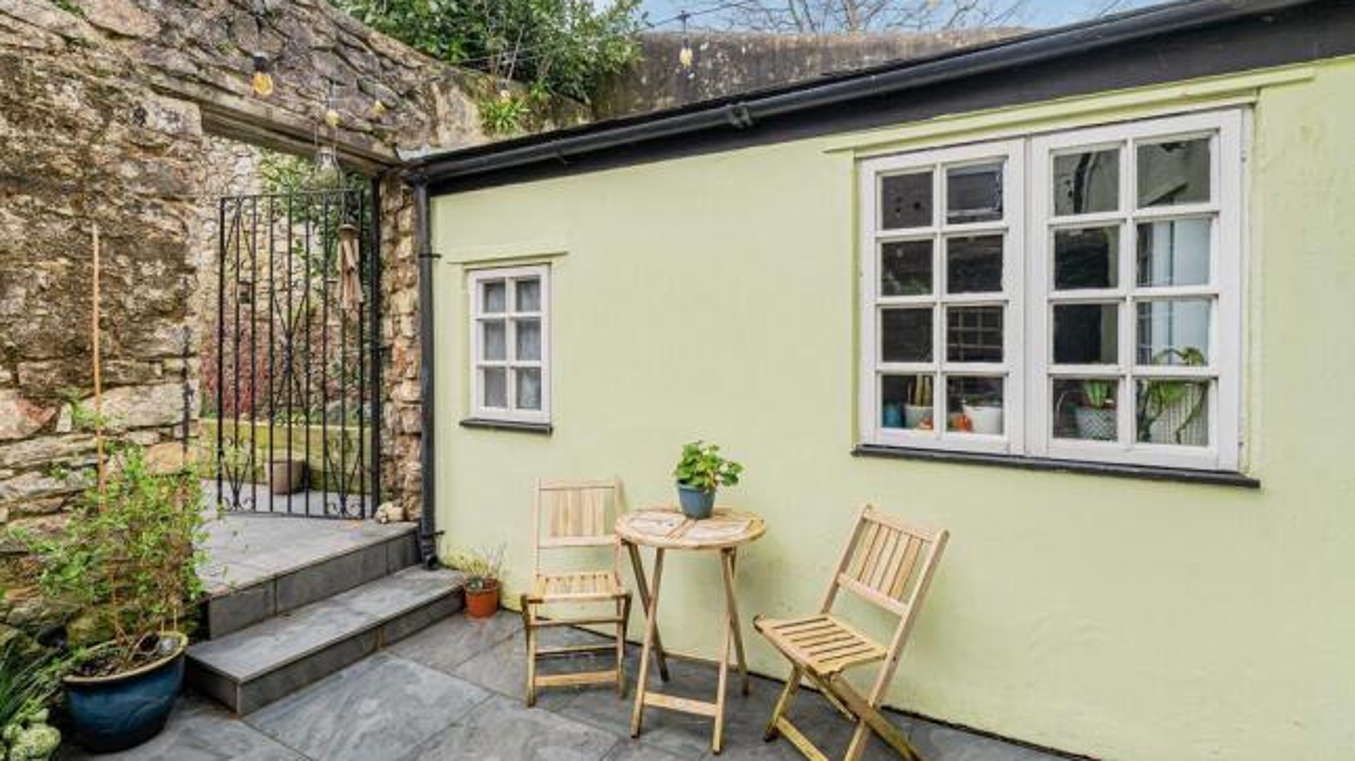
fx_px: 630
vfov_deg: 62.3
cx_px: 681
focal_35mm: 18
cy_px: 366
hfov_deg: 94.2
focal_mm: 16.5
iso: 250
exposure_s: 1/60
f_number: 8
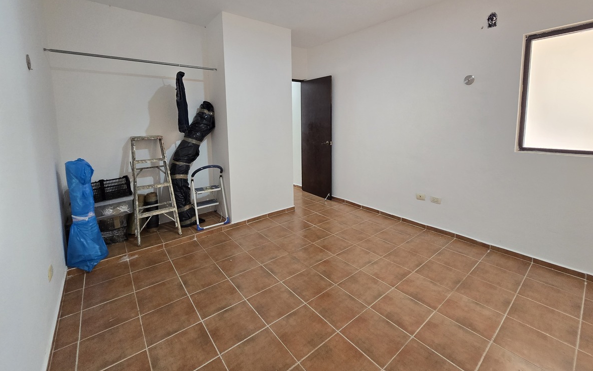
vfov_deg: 77.8
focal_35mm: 14
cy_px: 149
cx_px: 300
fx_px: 226
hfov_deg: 105.3
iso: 320
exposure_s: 1/60
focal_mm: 2.2
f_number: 2.2
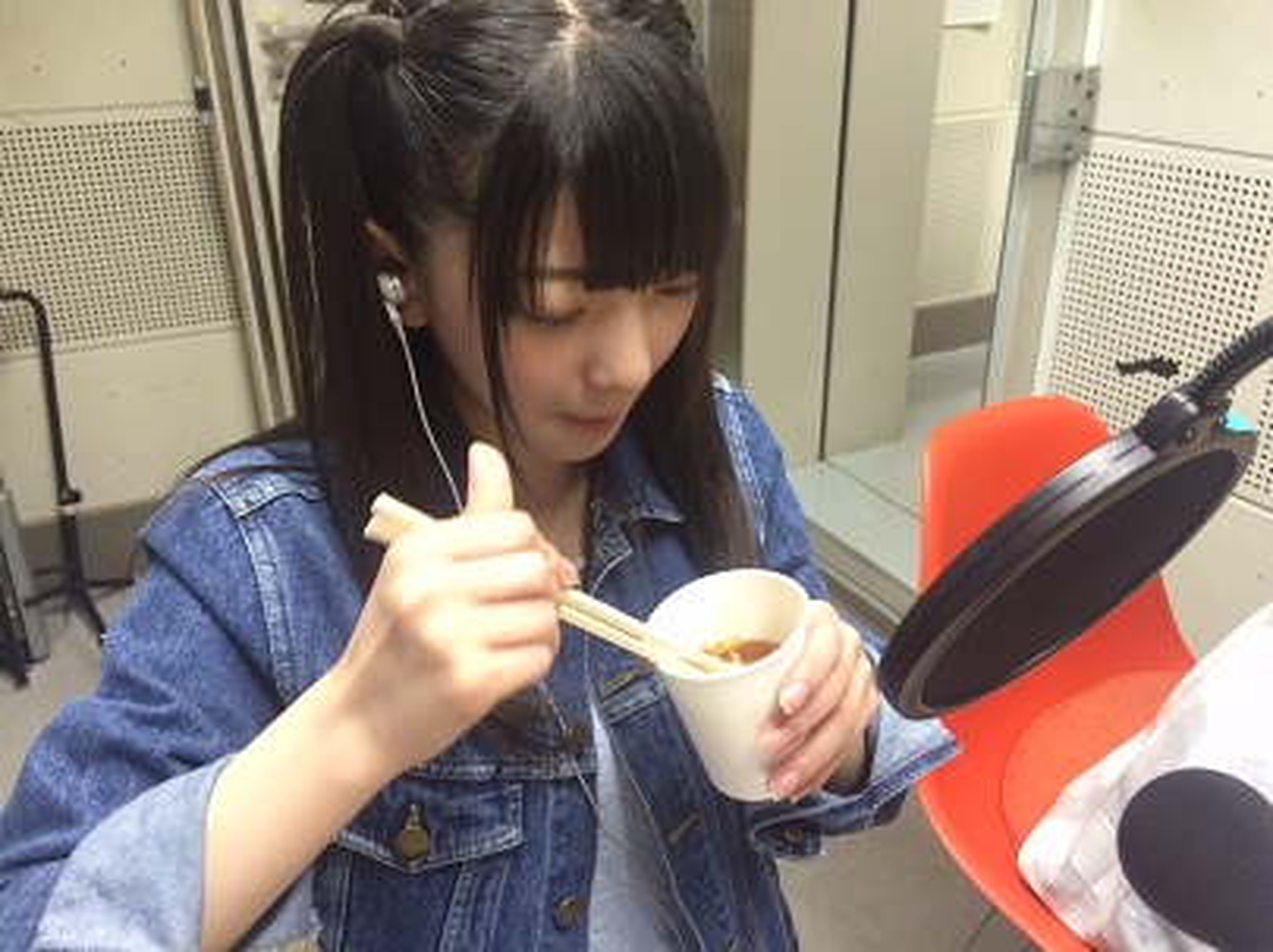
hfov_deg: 61.7
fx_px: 1066
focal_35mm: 29
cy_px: 476
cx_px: 636
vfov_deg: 48.2
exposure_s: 1/33
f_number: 2.2
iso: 250
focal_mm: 4.15
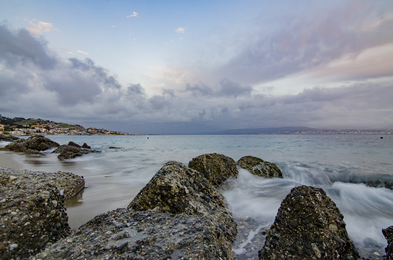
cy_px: 130
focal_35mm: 16
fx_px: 180
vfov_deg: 71.8
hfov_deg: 95.1
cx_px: 196
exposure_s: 1/3
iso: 100
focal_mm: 11
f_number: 11
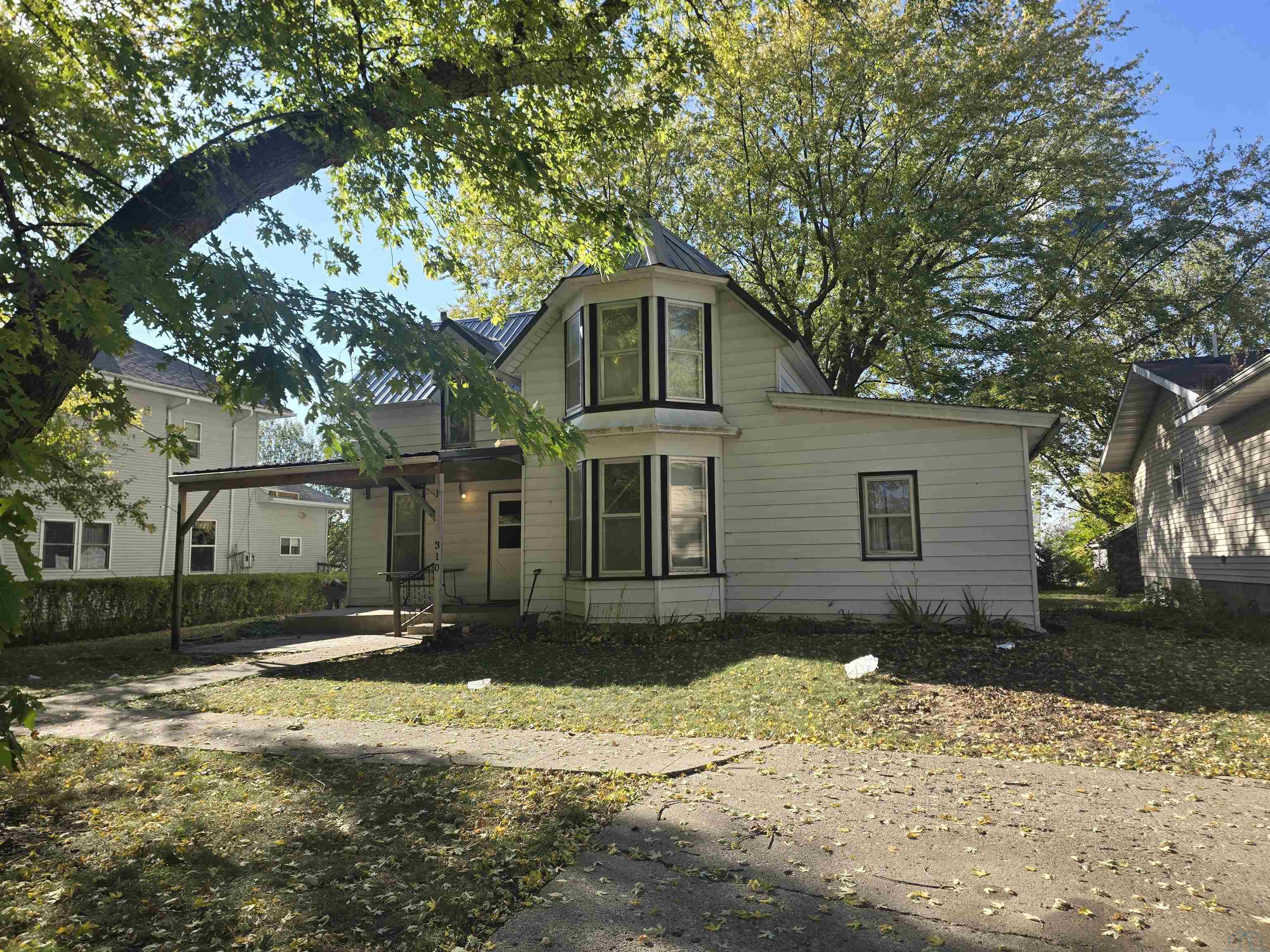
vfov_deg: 58.9
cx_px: 635
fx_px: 844
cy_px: 476
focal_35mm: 23
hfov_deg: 73.9
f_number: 1.7
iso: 12
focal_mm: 6.3
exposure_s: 1/334
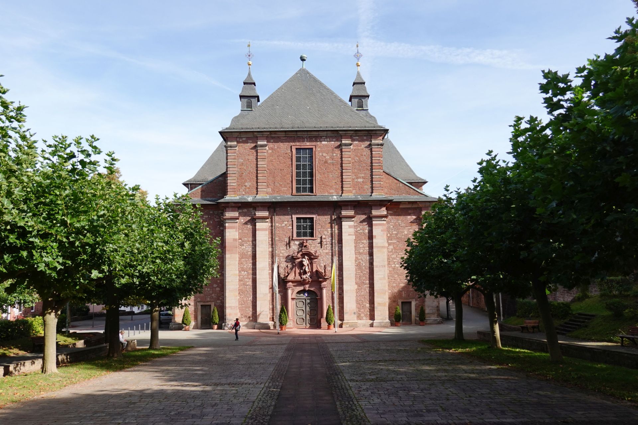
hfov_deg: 73.7
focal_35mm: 24
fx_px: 425
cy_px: 212
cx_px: 319
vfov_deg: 53.1
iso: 100
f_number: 4
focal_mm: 9
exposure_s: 1/400
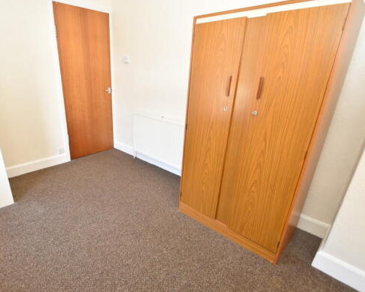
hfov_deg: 82.4
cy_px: 151
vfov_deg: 70.8
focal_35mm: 19
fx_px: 205
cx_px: 149
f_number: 5
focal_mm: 10
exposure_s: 1/100
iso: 800
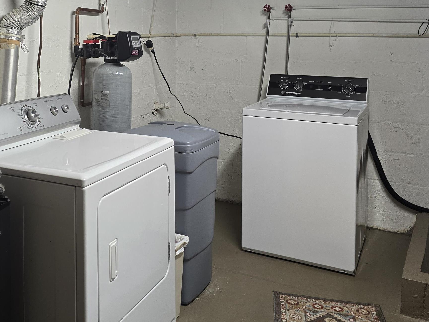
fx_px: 508
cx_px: 111
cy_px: 55
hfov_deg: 44.4
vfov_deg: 33.9
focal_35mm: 41
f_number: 1.7
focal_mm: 6.3
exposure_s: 1/120
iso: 200
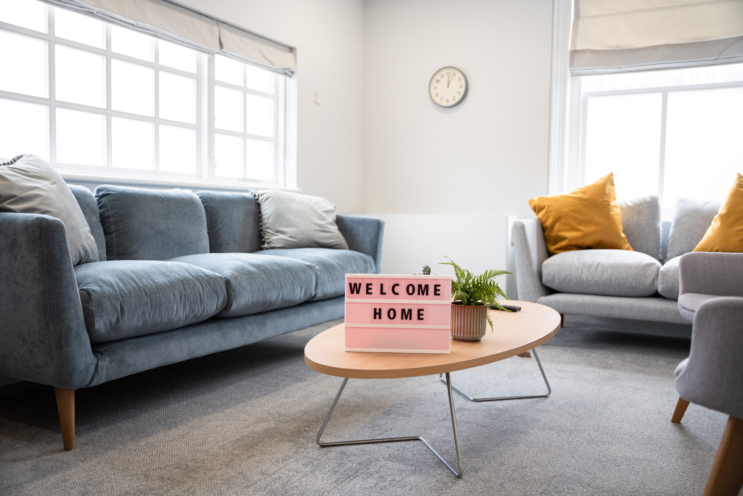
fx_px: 671
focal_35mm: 32
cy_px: 248
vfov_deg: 40.6
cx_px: 372
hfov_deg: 58.0
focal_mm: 32.5
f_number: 2.8
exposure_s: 1/60
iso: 125
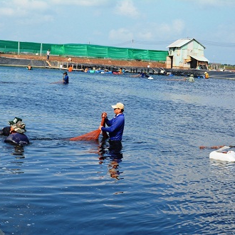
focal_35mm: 81
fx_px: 622
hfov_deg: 21.3
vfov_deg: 21.4
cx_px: 88
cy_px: 118
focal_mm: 42
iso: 400
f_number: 6.3
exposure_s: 1/1600
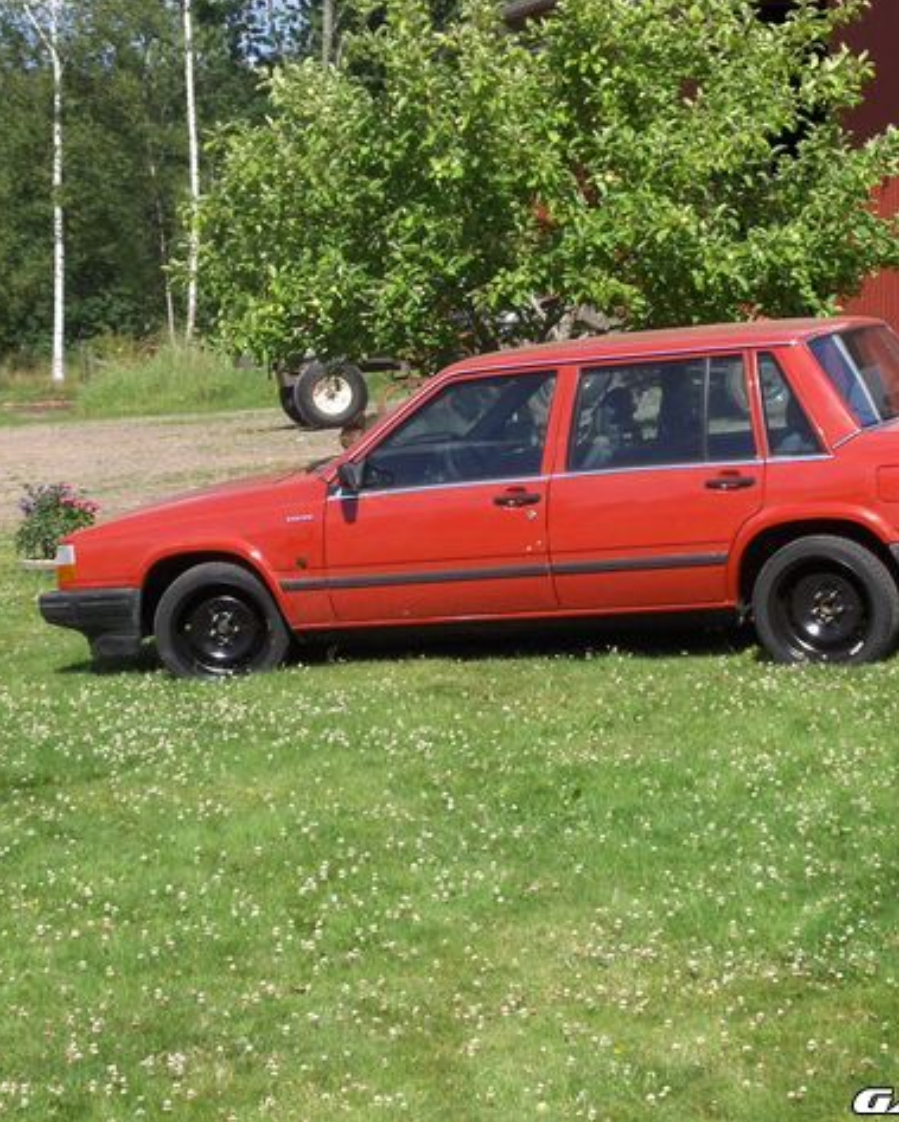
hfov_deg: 18.5
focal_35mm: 83
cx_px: 500
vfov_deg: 23.0
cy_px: 557
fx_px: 2758
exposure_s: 1/690
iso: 100
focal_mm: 13
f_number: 5
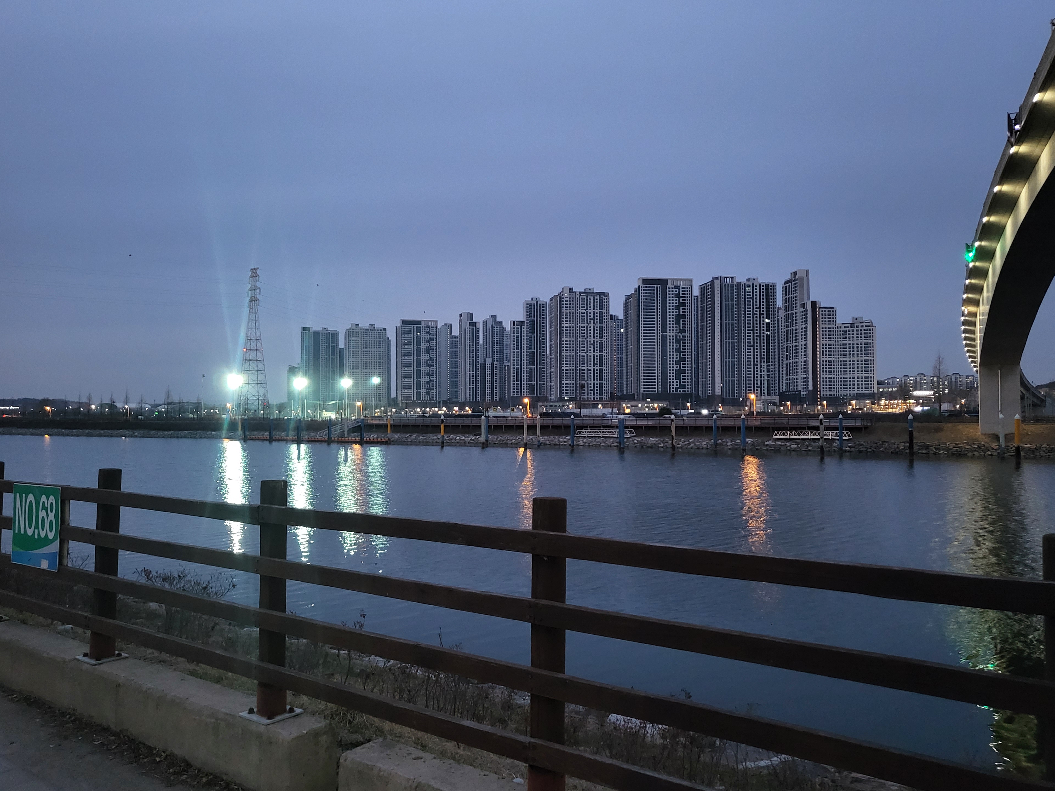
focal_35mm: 27
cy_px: 401
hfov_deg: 65.3
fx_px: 823
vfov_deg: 51.4
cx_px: 518
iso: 640
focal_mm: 4.25
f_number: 1.8
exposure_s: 1/24
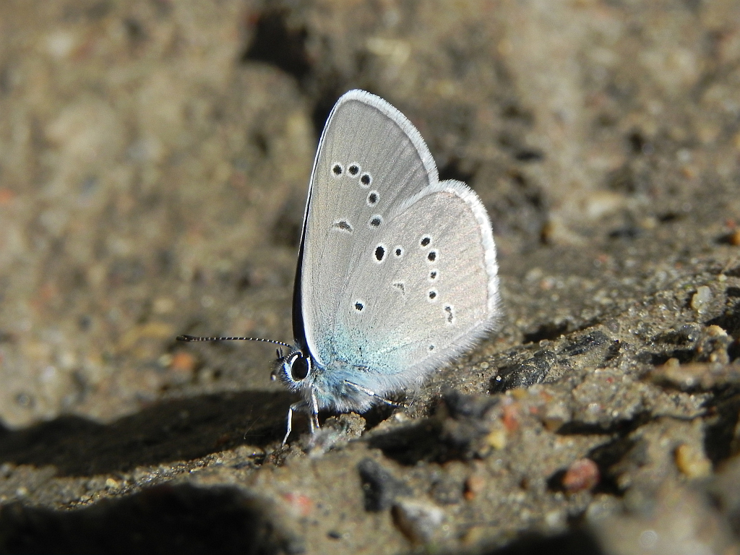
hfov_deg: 20.7
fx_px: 2031
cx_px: 370
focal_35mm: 95
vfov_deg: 15.6
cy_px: 278
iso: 160
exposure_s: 1/536
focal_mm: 16.9
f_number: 7.1
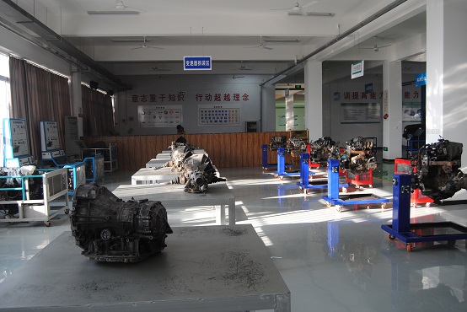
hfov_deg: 61.9
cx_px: 234
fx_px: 389
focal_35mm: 30
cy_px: 156
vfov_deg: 43.7
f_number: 5
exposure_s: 1/100
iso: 200
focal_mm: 20
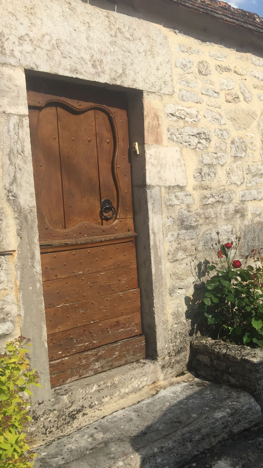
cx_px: 196
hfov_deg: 31.5
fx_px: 458
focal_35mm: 37
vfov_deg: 54.0
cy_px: 249
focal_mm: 4.15
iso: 32
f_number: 2.2
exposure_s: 1/2639
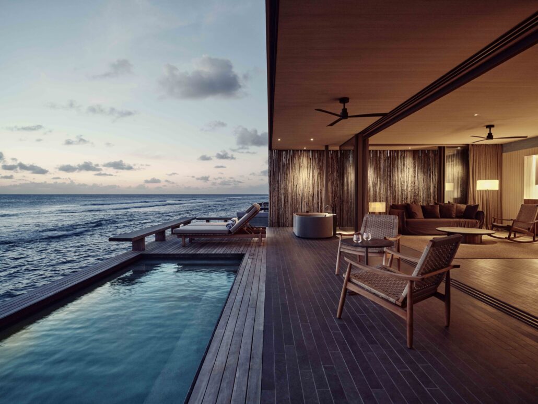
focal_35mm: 18
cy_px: 202
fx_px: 280
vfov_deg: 71.6
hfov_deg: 87.7
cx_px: 269
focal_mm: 23
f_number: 5.6
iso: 400
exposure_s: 1/8
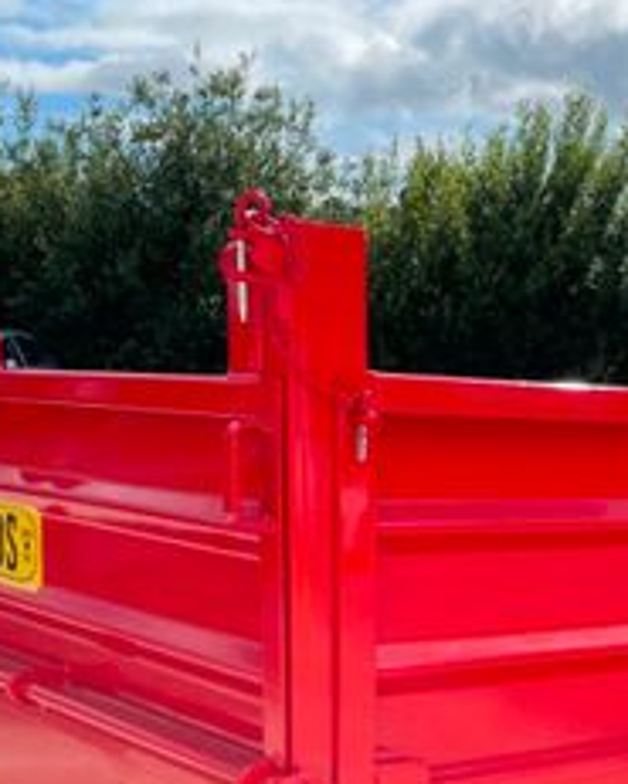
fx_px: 1532
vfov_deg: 27.7
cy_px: 699
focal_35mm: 66
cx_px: 648
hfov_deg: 22.2
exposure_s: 1/3205
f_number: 1.6
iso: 32
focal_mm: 4.2
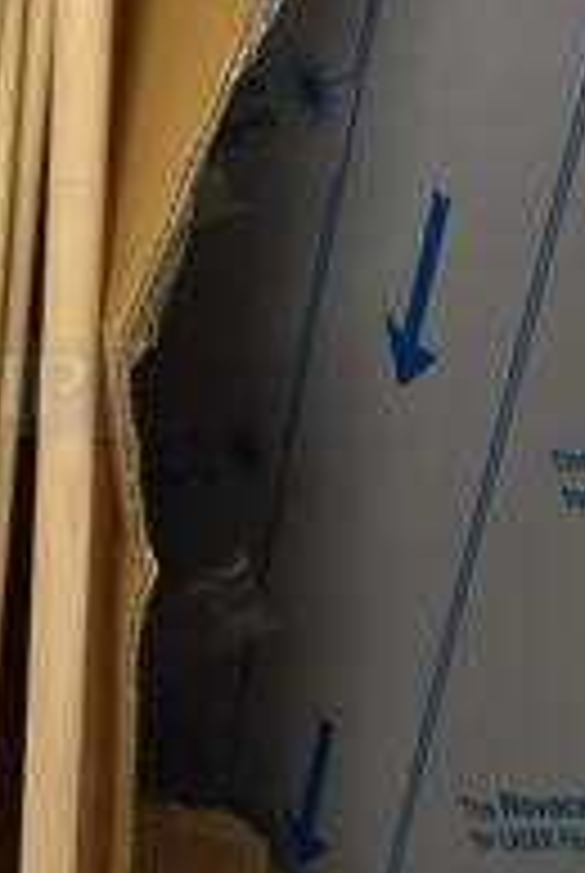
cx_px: -374
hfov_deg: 10.4
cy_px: 200
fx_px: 3084
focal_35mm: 127
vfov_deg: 16.0
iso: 560
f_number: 3.5
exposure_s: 1/30
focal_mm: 18
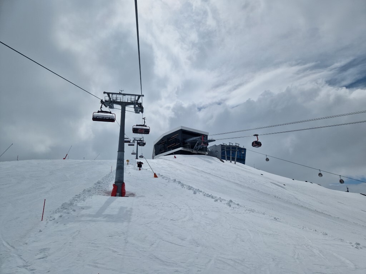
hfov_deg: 73.9
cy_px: 137
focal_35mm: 23
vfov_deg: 58.9
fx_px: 243
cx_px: 183
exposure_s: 1/10208
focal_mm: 5.4
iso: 50
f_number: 1.8
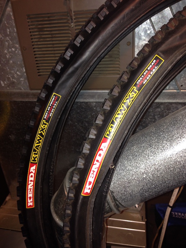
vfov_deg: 55.4
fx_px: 236
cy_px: 124
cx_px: 93
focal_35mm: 33
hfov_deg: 42.9
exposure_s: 1/20
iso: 50
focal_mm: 4.12
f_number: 2.4
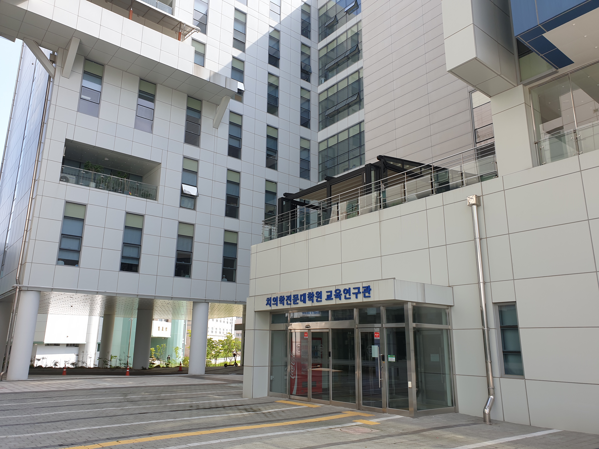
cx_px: 300
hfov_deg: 67.3
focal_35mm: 26
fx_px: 450
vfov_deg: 53.1
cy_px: 224
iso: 50
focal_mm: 4.3
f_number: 2.4
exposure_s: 1/566
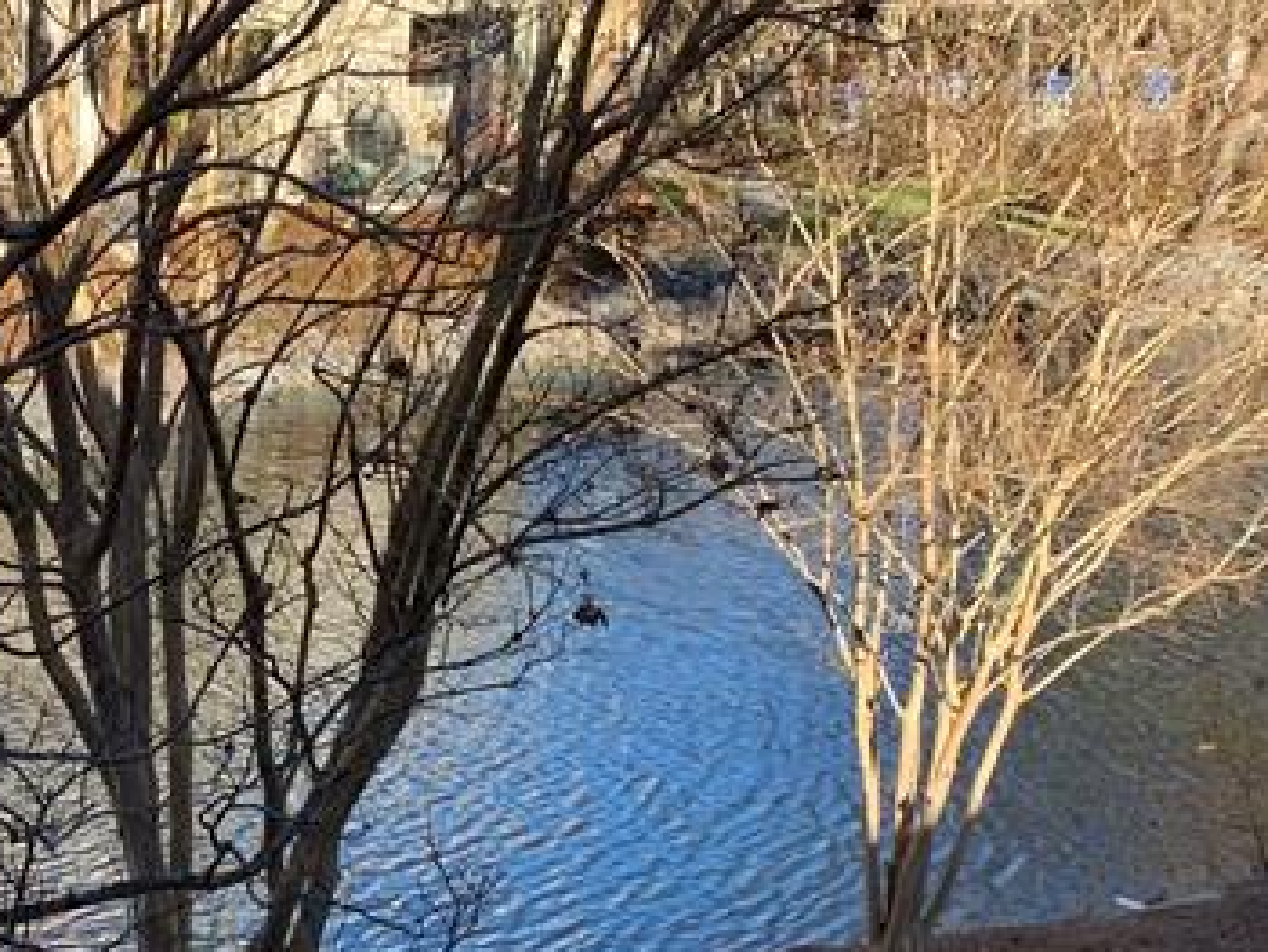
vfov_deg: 19.2
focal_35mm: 76
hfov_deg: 24.5
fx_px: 2786
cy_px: 749
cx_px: 4
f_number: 1.8
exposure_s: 1/523
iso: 25
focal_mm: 4.25
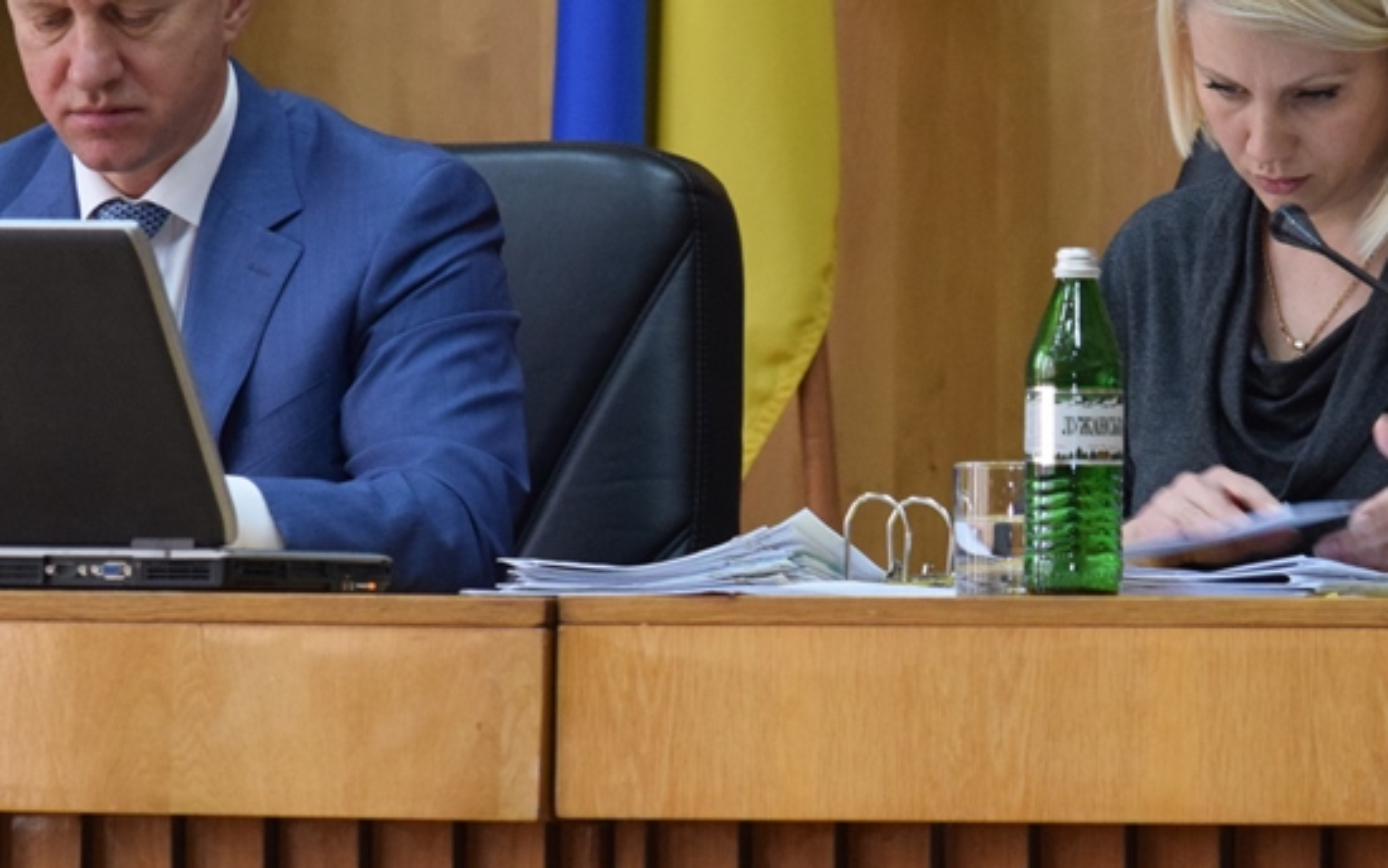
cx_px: 679
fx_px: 16080
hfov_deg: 4.9
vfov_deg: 3.1
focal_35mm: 425
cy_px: 237
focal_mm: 150
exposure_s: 1/60
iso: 1800
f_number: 4.8
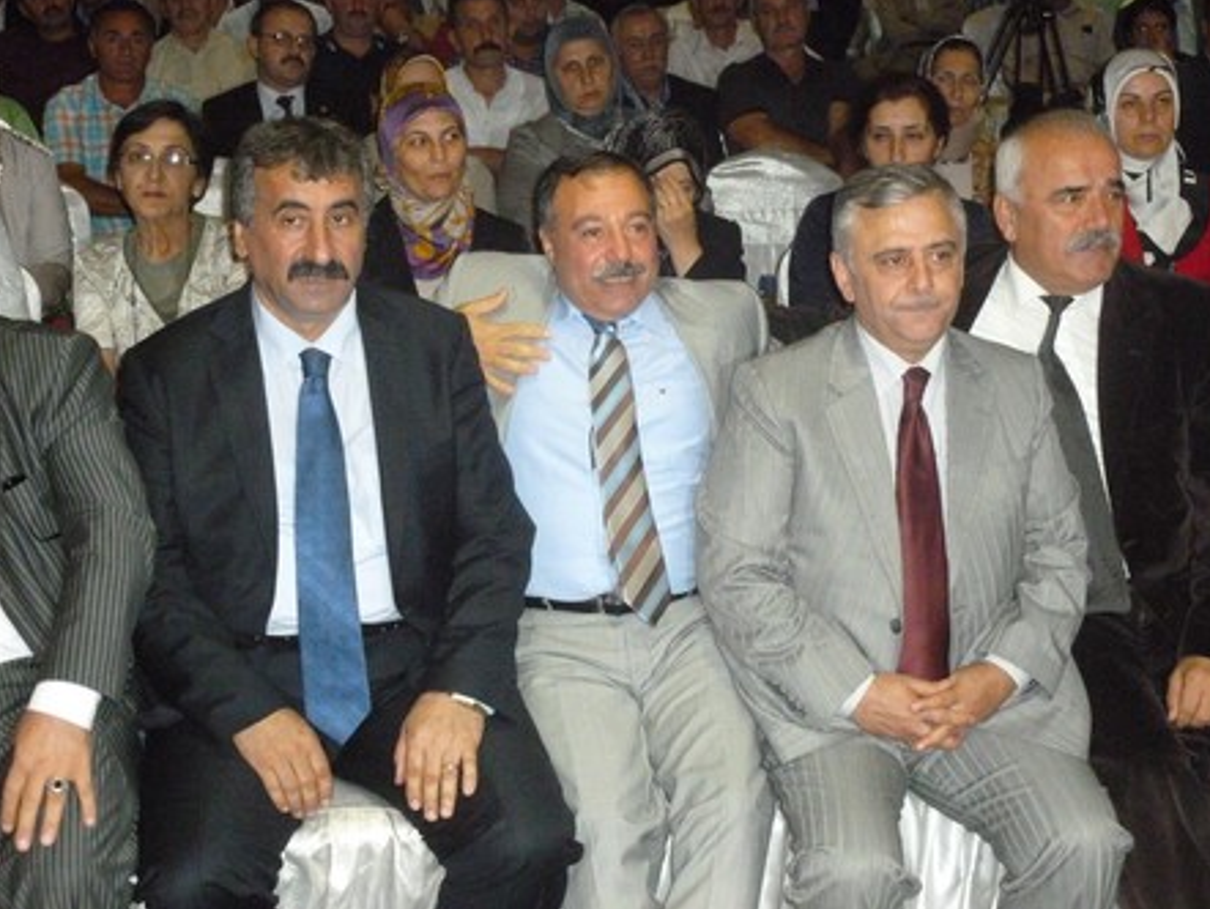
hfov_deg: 34.9
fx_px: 1924
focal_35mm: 55
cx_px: 608
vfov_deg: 26.6
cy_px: 452
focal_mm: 9.6
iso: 800
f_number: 4
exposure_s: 1/60
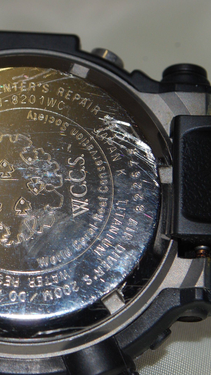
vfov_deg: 16.5
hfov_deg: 9.3
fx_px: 1291
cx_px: -21
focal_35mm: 130
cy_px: 187
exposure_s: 1/80
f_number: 11
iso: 200
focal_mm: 55
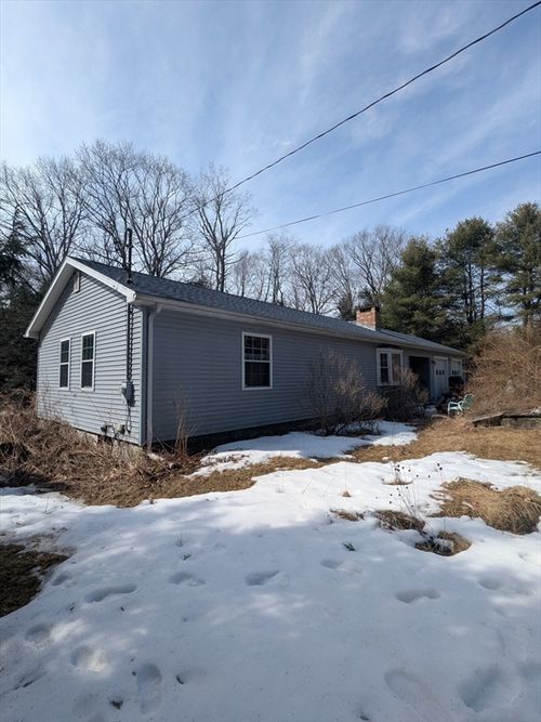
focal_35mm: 16
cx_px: 270
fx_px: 334
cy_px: 361
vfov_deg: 94.5
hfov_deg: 78.1
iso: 57
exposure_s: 1/1821
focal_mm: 2.35
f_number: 2.2
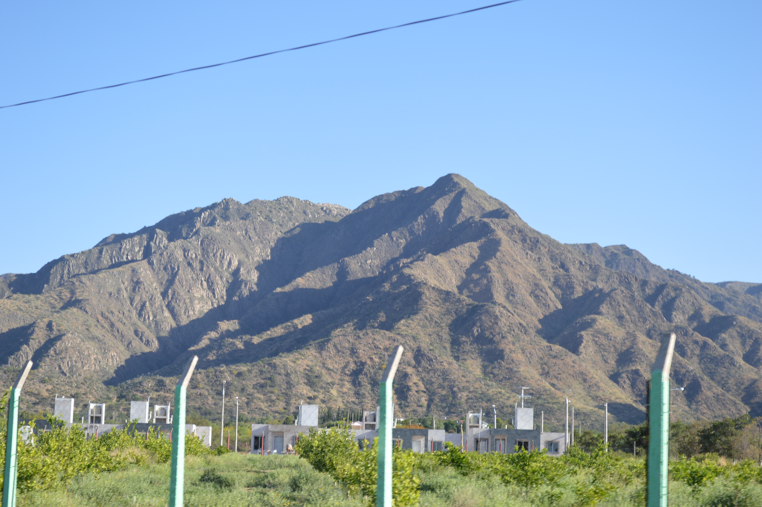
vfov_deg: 18.1
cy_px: 254
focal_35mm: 75
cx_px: 381
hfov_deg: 27.0
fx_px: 1586
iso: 100
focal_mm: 50
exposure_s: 1/200
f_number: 7.1
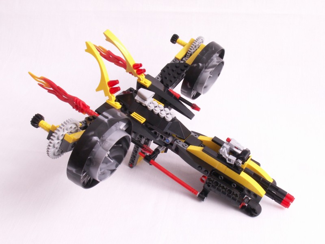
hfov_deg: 45.8
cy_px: 122
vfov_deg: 35.1
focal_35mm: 41
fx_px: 385
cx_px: 162
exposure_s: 1/1.25
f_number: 8
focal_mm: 6.84
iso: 50
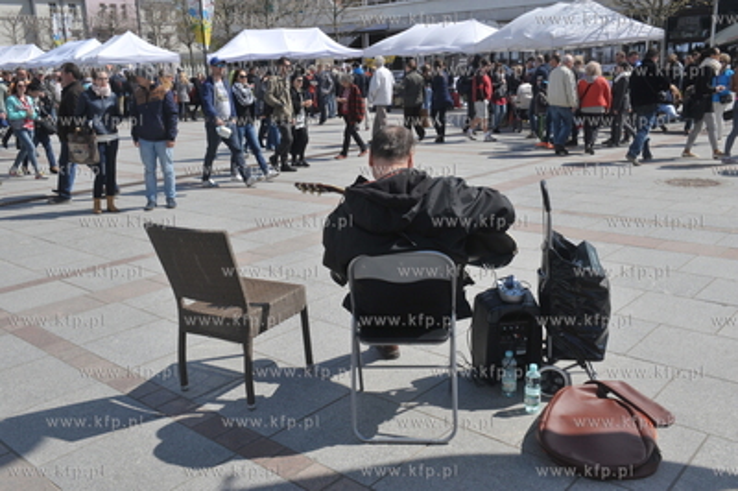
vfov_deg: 41.0
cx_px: 369
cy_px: 246
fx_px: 655
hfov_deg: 58.8
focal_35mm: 32
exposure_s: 1/400
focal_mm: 32
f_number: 14
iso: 400
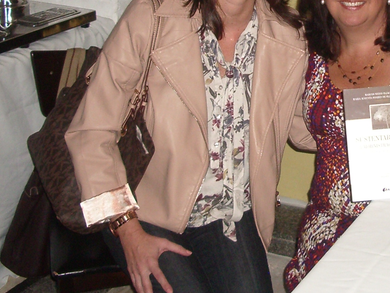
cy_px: 13
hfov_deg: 23.3
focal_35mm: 82
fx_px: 924
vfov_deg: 17.6
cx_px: 339
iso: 200
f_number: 2.6
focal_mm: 5.8
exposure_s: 1/60
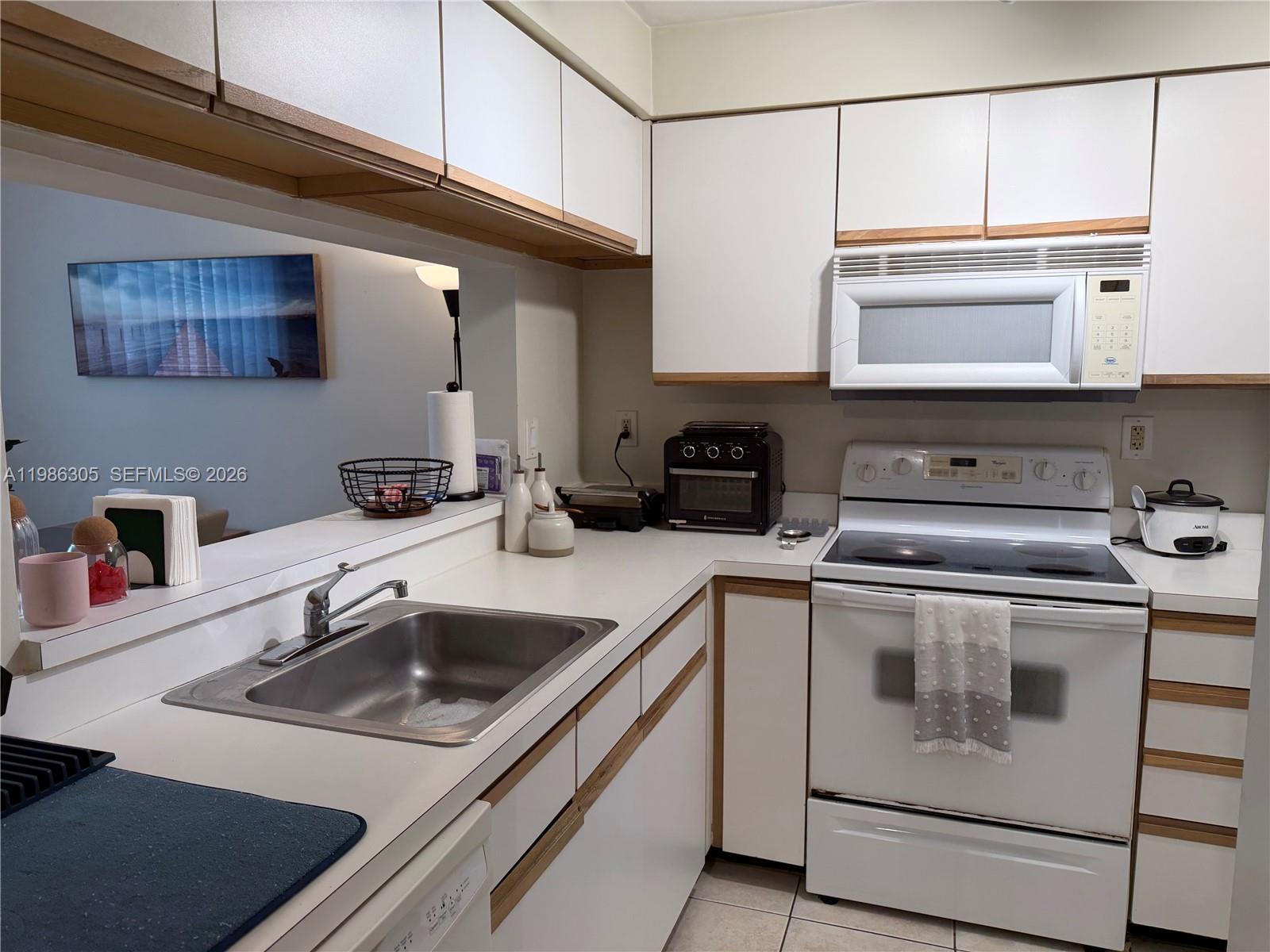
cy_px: 476
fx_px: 881
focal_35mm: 24
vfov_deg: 56.8
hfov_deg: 71.6
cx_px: 635
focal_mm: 6.76
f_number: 1.78
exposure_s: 1/120
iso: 100
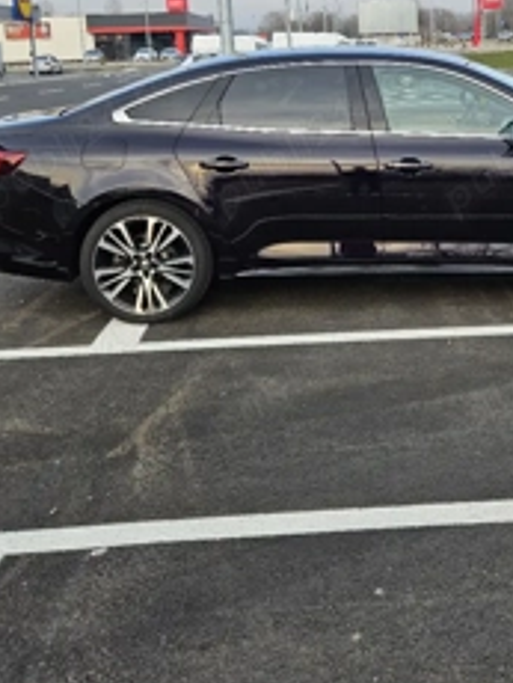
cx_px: 368
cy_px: 175
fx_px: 789
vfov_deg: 45.2
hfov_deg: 35.4
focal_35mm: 40
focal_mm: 5.4
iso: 25
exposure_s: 1/345
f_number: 1.8
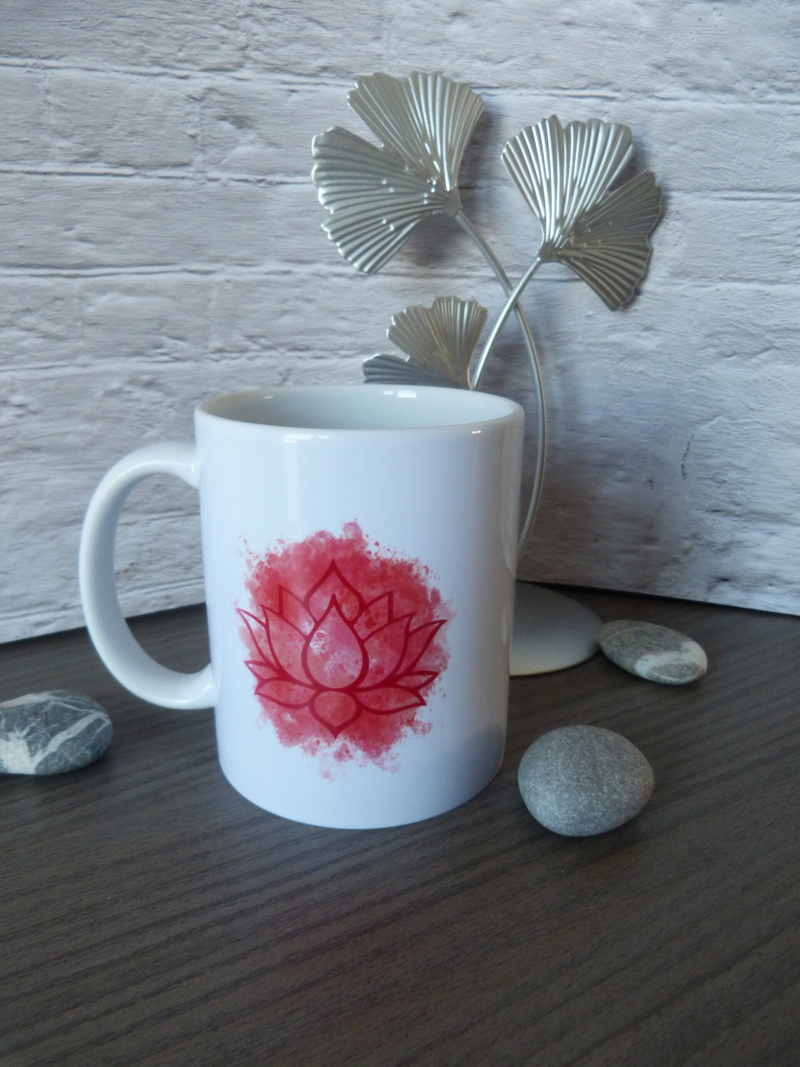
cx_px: 400
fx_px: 770
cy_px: 534
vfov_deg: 69.4
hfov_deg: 54.9
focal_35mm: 25
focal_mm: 4.5
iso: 250
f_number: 2.8
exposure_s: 1/60
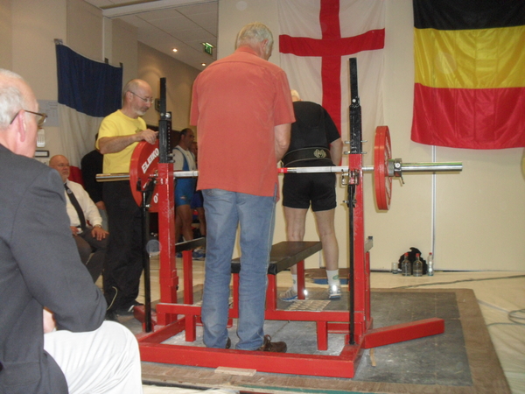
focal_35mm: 35
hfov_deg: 52.6
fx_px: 531
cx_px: 262
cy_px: 197
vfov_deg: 40.7
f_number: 3.2
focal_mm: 6.3
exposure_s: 1/45
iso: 240
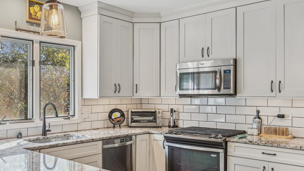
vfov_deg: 33.6
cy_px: 104
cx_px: 107
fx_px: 282
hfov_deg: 55.7
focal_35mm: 35
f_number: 8
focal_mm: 17
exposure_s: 1/20
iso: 200
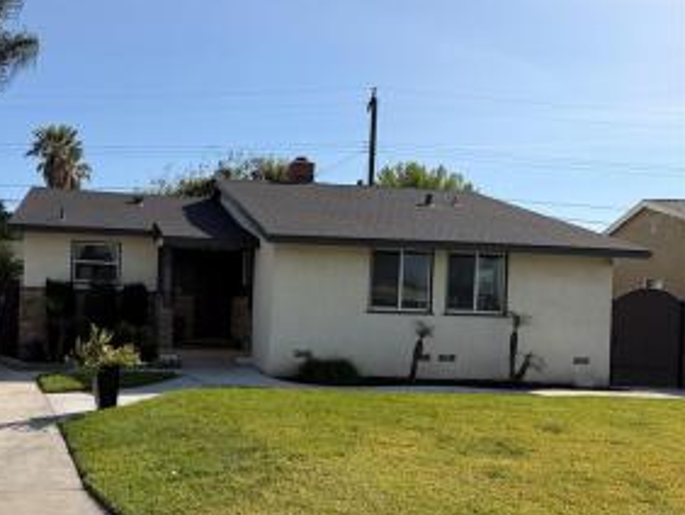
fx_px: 673
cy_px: 311
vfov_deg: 41.6
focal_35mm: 34
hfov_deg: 52.3
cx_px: 202
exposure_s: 1/5319
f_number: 1.78
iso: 80
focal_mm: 6.76
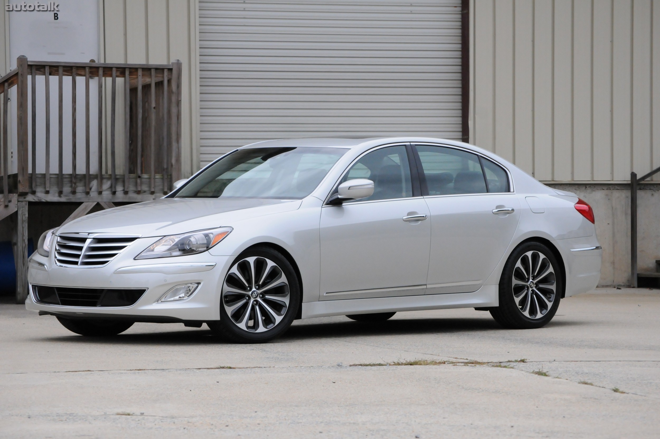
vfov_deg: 10.1
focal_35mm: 135
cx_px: 330
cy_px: 220
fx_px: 2472
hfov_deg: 15.2
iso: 2000
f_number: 8
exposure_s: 1/1250
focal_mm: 90
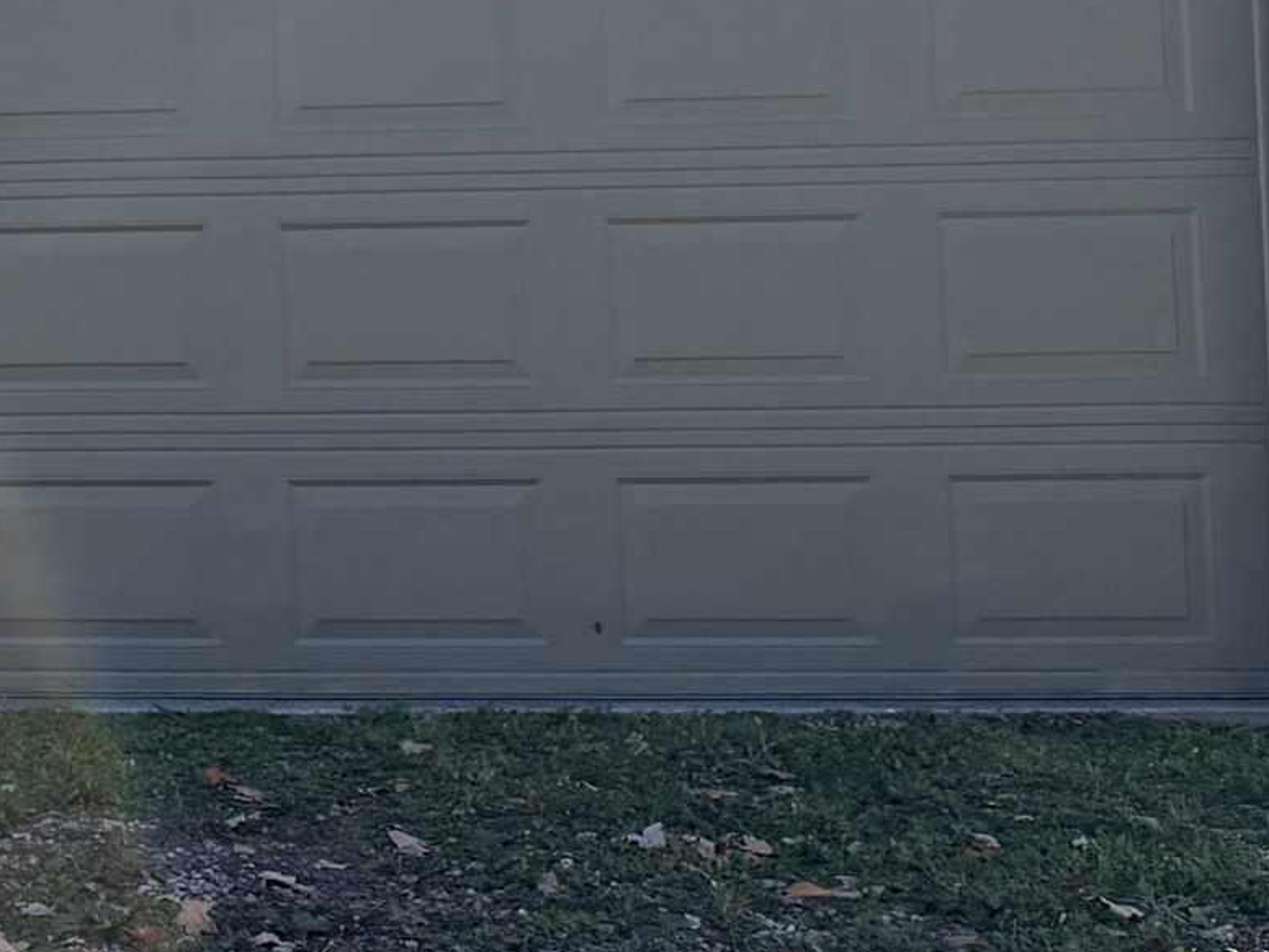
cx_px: -791
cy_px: 85
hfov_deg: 17.8
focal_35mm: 95
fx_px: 3483
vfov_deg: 15.4
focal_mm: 6.76
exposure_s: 1/2611
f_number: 1.78
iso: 100
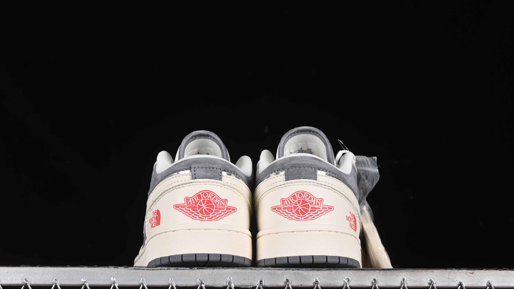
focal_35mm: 79
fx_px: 1077
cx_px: 256
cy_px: 161
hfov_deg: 26.9
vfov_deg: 15.3
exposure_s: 1/80
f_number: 8
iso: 160
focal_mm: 50
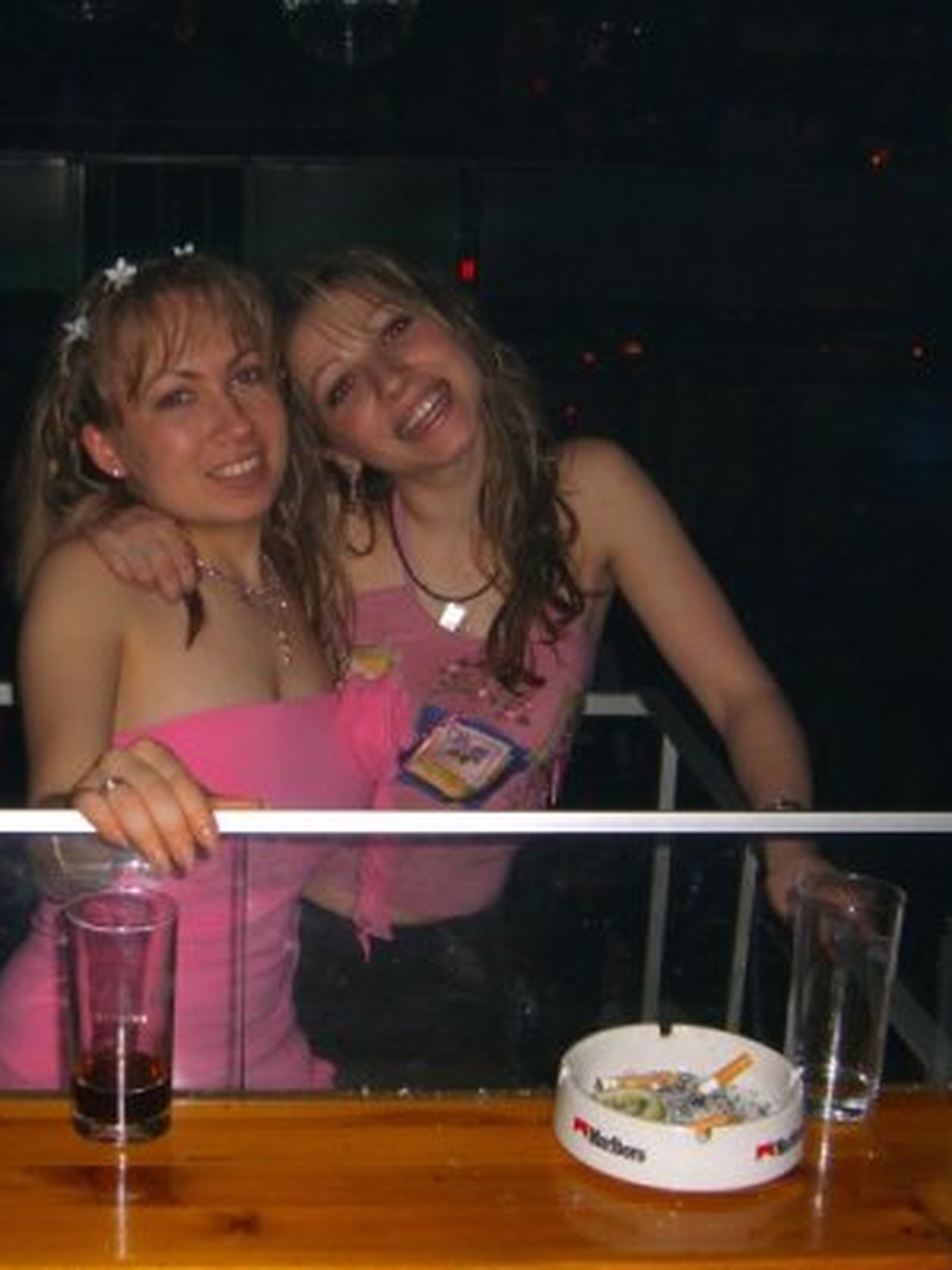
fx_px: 2090
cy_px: 660
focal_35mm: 57
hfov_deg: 25.5
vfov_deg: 33.8
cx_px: 289
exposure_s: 1/60
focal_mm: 7.9
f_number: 2.8
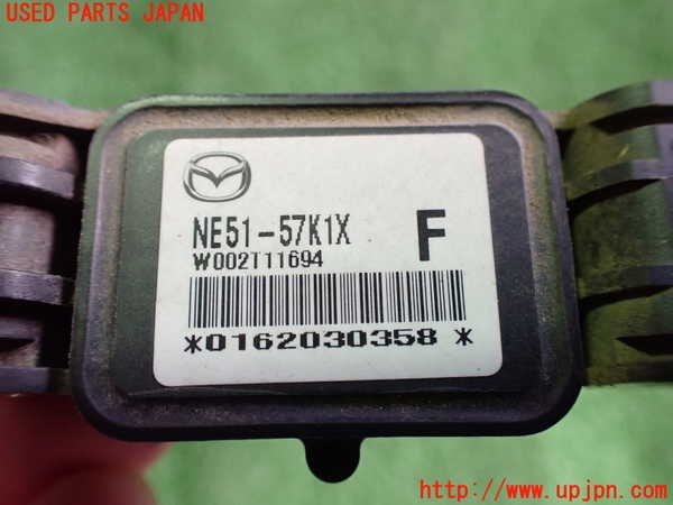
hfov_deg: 60.0
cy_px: 252
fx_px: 583
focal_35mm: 30
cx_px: 336
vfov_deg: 46.8
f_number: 2.3
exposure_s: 1/80
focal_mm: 5.4
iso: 800
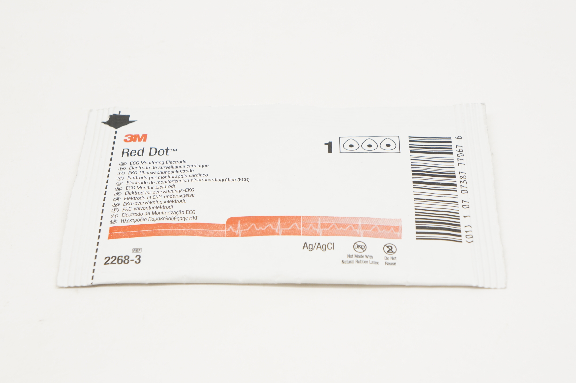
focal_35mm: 64
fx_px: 1031
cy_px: 192
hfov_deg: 31.2
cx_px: 288
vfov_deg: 21.0
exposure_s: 1/50
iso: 400
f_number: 6.3
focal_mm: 43
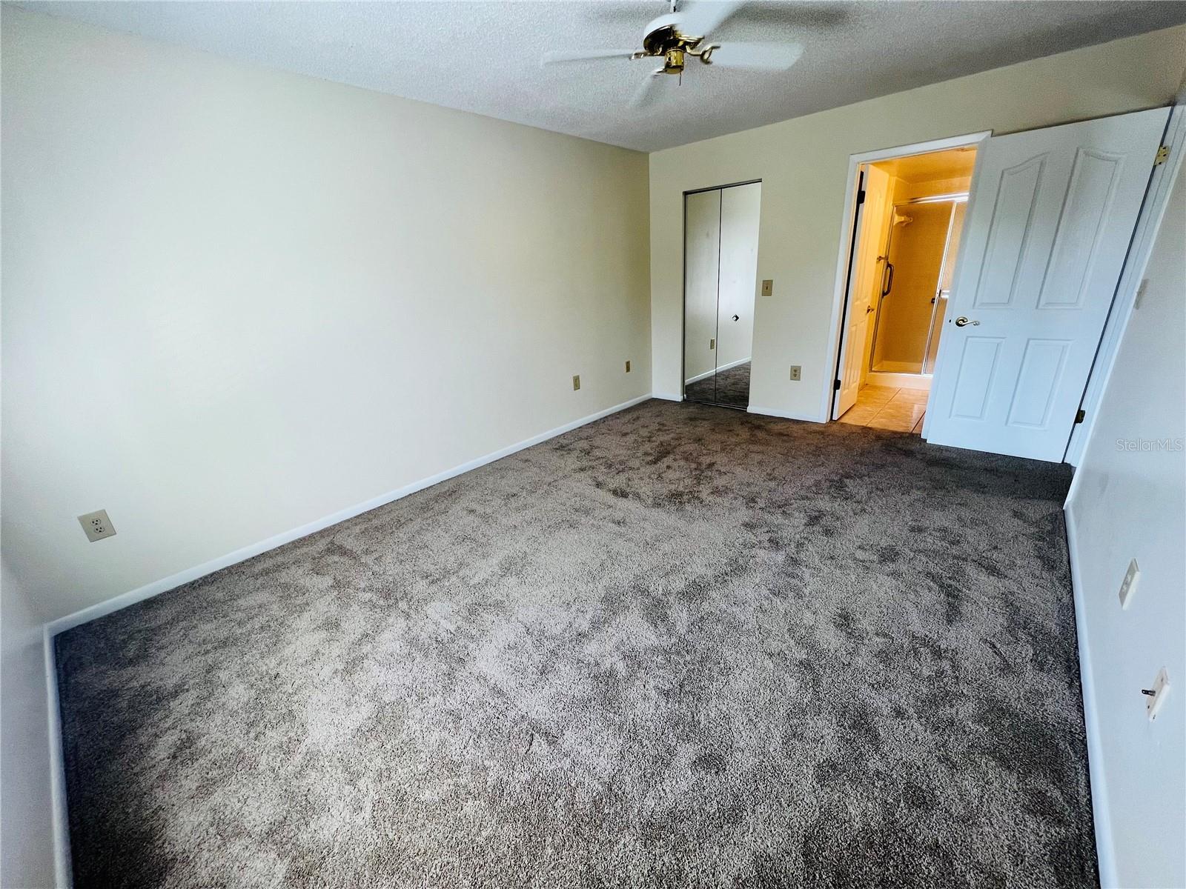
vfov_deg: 89.9
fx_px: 445
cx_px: 593
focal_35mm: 13
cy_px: 444
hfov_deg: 106.2
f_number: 1.8
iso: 64
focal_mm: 1.57
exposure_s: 1/120
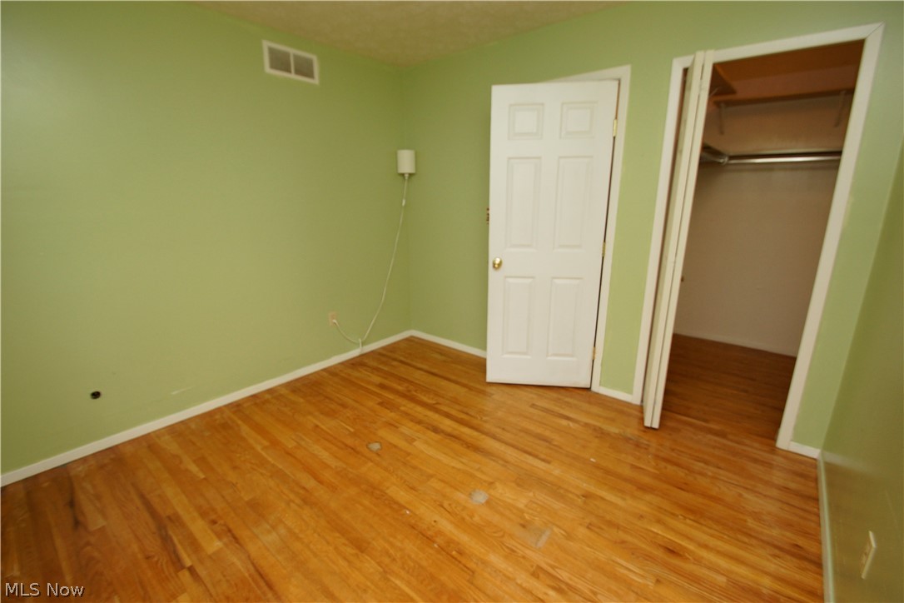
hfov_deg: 100.4
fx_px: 377
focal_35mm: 15
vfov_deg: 77.3
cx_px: 452
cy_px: 302
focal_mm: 10
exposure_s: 1/160
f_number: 4
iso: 400
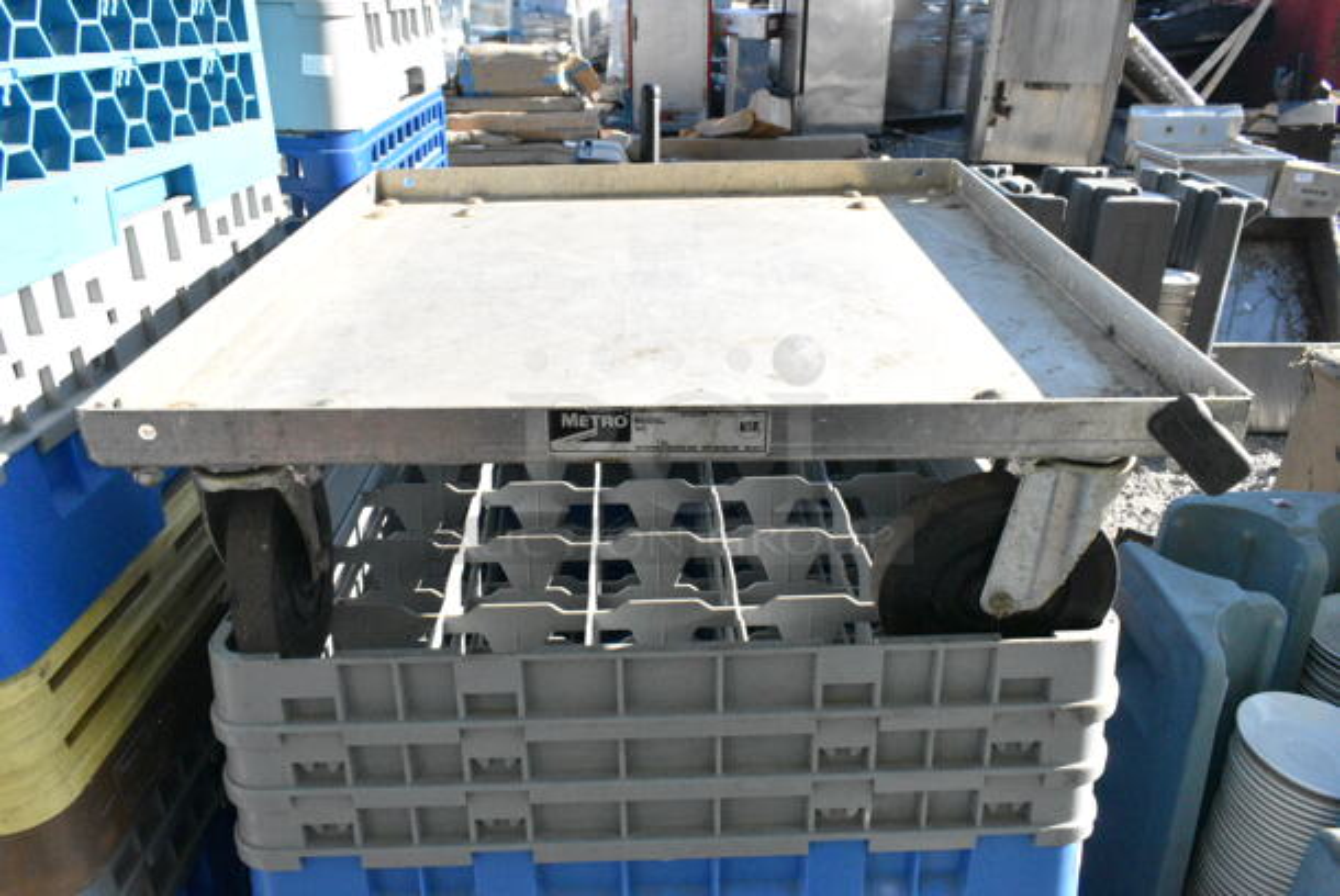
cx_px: 670
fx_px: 1006
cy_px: 448
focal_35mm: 27
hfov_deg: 67.3
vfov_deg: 48.0
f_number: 18
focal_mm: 18
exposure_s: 1/1250
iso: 6400
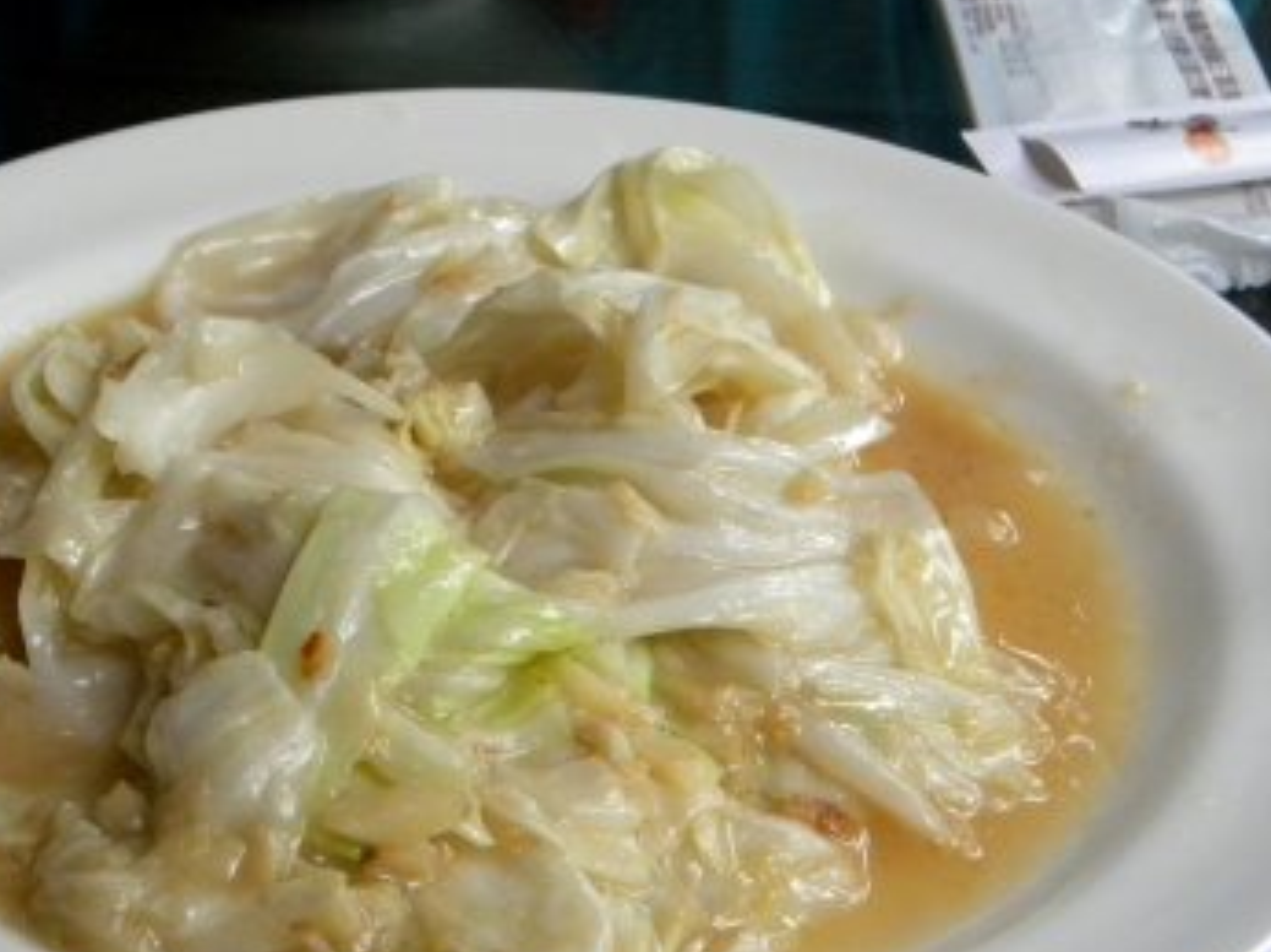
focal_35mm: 81
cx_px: 514
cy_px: 572
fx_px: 2972
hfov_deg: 24.1
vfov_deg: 18.2
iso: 400
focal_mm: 10.1
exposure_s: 1/149
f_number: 4.1
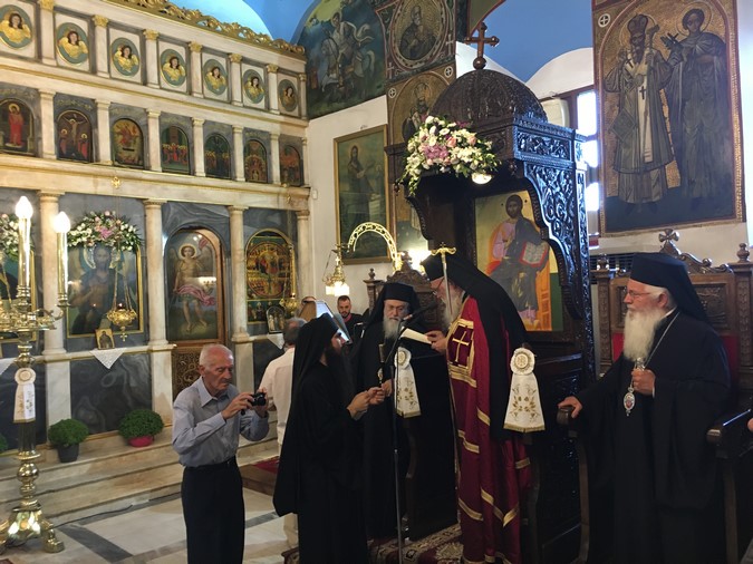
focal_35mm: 29
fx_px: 631
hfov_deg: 61.7
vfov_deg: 48.2
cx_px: 376
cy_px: 282
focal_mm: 4.15
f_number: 2.2
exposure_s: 1/33
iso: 200
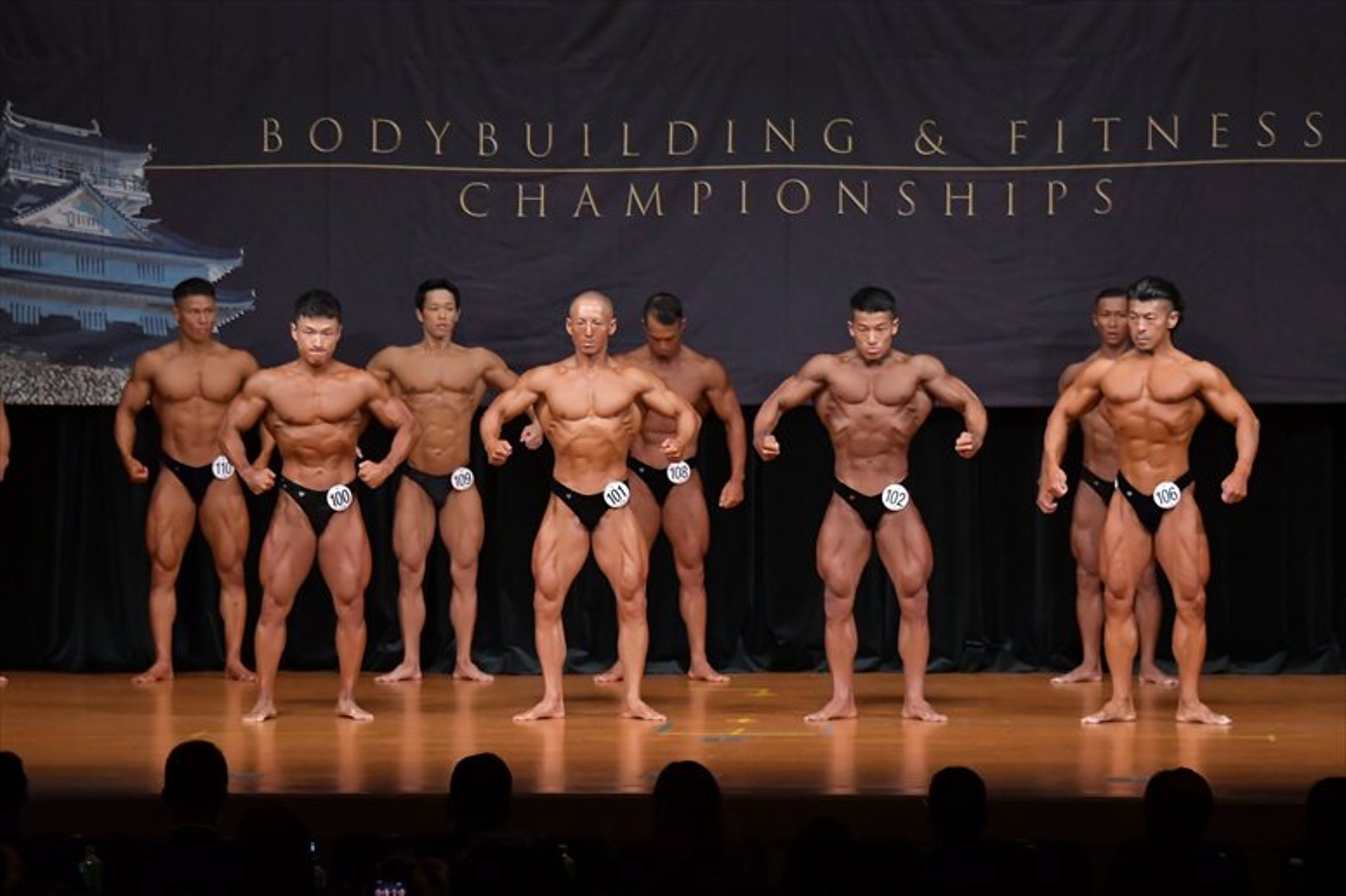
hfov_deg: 12.2
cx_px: 673
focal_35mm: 168
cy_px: 448
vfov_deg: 8.2
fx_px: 6278
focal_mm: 112
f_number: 5.6
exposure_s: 1/400
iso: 4000
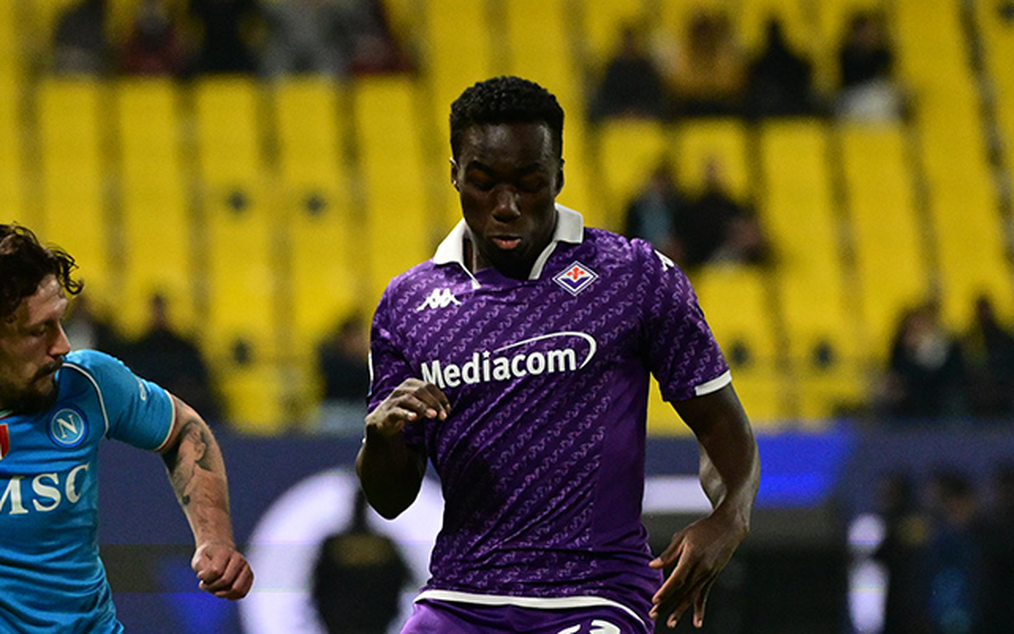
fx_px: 13185
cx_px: 399
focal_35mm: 477
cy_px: 617
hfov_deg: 4.4
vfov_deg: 2.8
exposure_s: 1/1600
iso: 5000
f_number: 4
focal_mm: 250
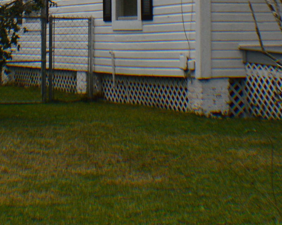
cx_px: 129
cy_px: -115
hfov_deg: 13.2
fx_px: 1218
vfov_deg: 10.2
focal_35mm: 146
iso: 400
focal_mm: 28
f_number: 10
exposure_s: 1/320
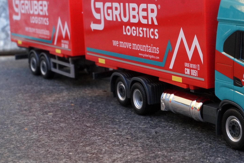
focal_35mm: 80
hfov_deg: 25.0
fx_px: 542
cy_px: 79
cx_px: 189
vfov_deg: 17.0
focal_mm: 28
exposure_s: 1/60
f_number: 18
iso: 1000
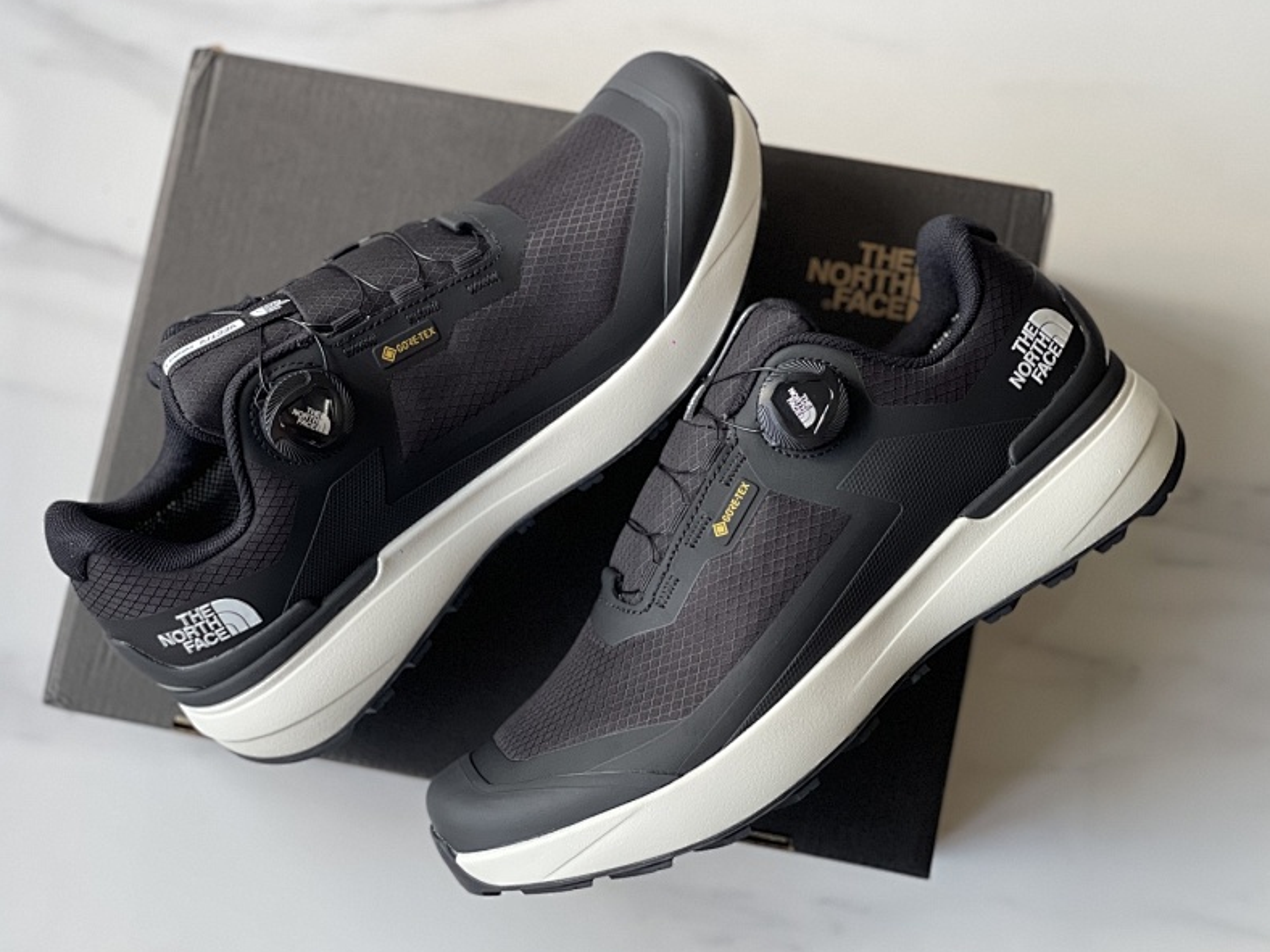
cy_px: 478
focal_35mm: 65
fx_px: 2385
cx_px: 643
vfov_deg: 22.6
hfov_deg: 29.8
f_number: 2.2
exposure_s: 1/121
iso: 200
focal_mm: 7.5
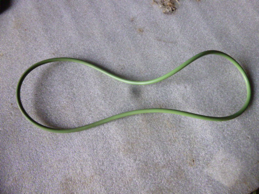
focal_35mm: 25
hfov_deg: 69.4
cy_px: 97
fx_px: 187
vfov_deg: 54.9
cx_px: 130
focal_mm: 4.5
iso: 400
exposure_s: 1/40
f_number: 3.1
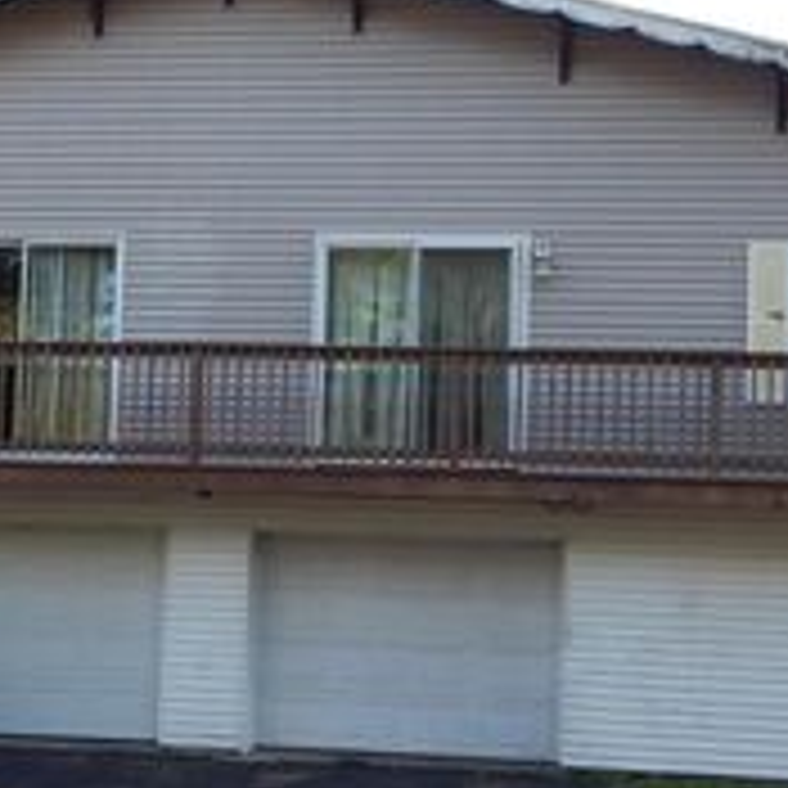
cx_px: 257
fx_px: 1623
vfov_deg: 27.3
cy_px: 462
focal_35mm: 63
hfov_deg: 27.1
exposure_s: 1/250
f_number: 3.1
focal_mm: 4.5
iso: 125
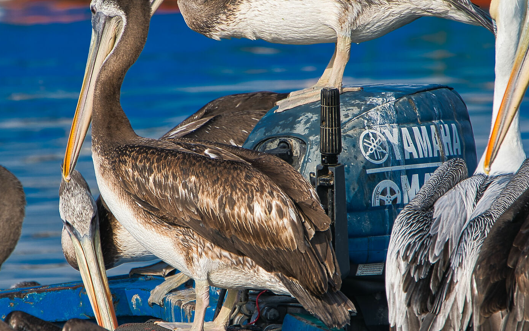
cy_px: 200
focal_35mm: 1404
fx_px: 20242
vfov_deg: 0.9
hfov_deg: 1.5
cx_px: 268
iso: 200
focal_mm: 800
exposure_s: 1/250
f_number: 11
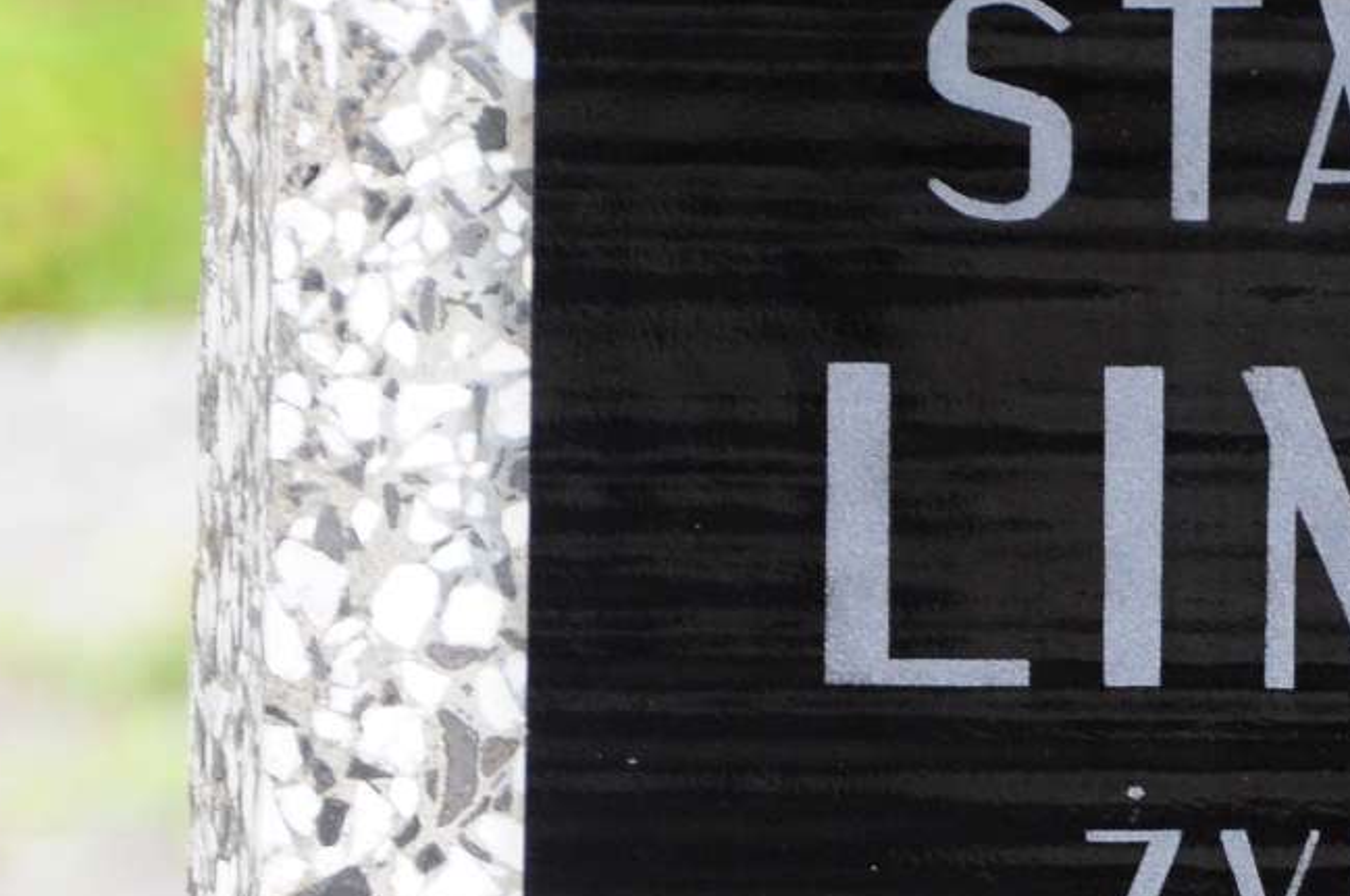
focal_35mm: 842
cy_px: 661
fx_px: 31535
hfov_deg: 2.4
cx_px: 1697
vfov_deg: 1.6
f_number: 7.1
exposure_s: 1/160
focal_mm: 170
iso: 640
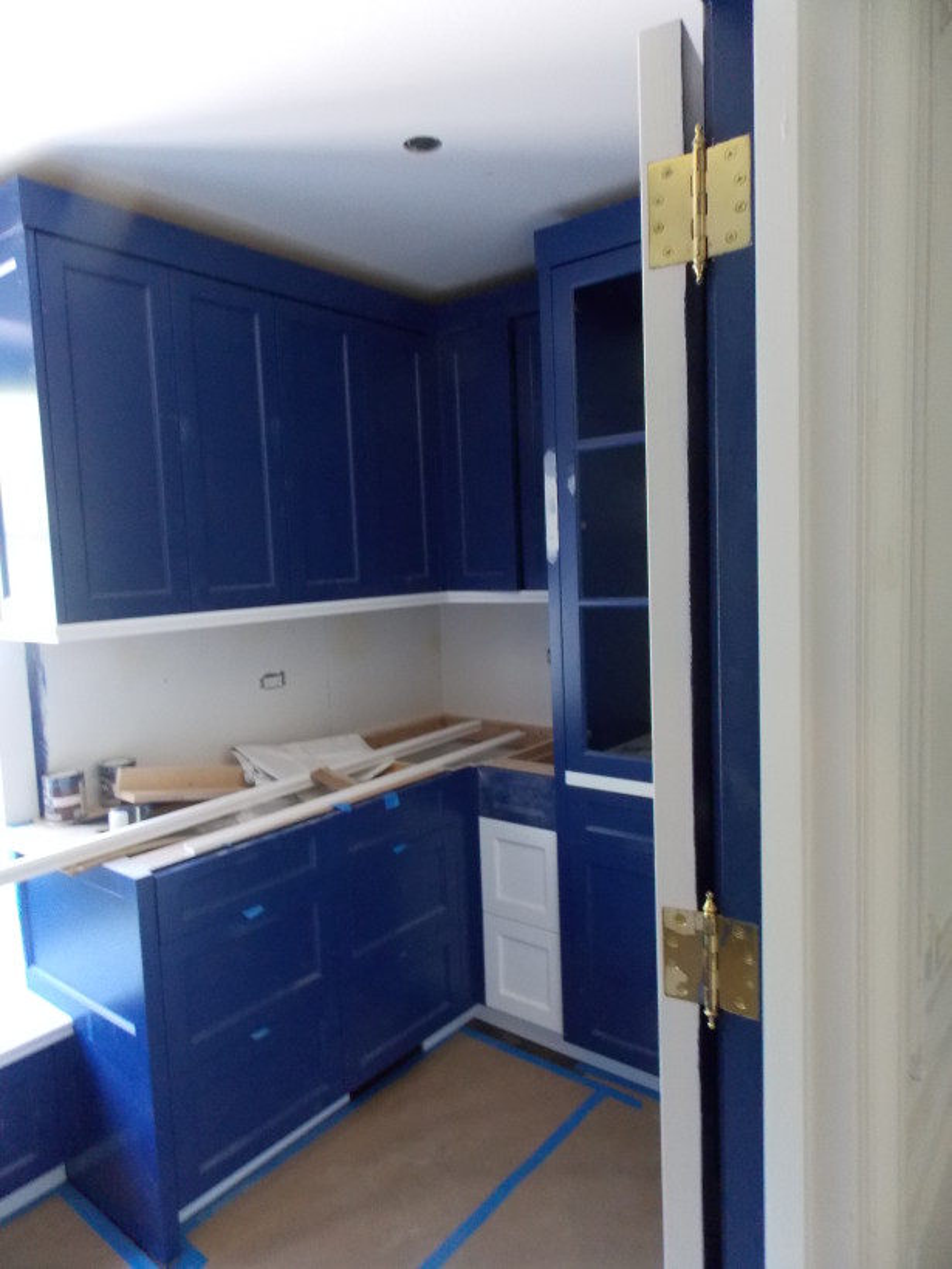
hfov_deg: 58.9
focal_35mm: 23
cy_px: 634
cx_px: 476
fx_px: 843
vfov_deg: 73.9
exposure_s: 1/15
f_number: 3.1
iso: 400
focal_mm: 4
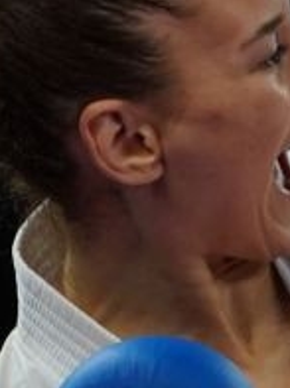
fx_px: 19533
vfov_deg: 1.1
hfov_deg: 0.8
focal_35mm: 1743
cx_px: 1251
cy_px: 500
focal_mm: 198
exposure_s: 1/1000
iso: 1250
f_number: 2.8
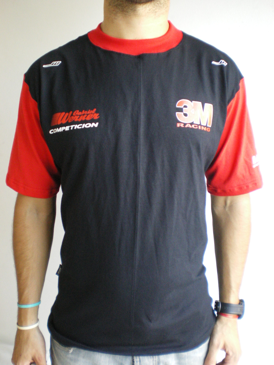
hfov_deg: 37.7
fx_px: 401
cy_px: 182
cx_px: 137
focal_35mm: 38
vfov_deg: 49.0
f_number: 3.1
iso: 400
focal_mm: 6.3
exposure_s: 1/10
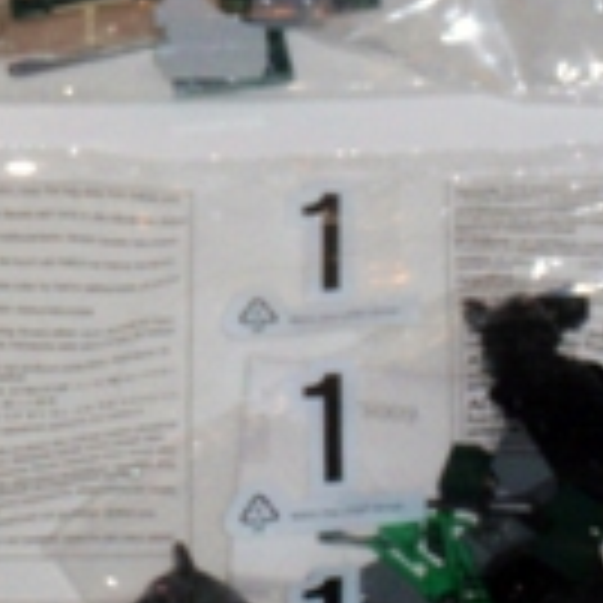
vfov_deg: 4.2
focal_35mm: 422
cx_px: -68
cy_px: 117
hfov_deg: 4.1
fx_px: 8317
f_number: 5.1
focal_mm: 17.68
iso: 200
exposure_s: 1/125
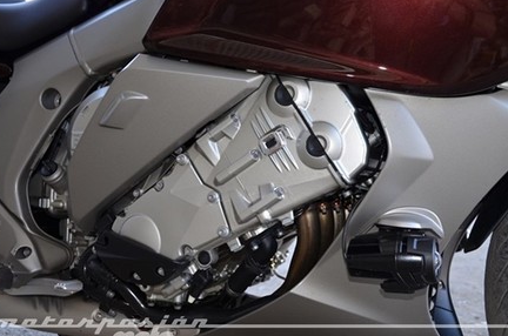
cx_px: 247
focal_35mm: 50
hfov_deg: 39.7
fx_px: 704
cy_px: 172
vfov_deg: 26.9
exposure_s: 1/60
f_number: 4.2
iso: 100
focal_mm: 32
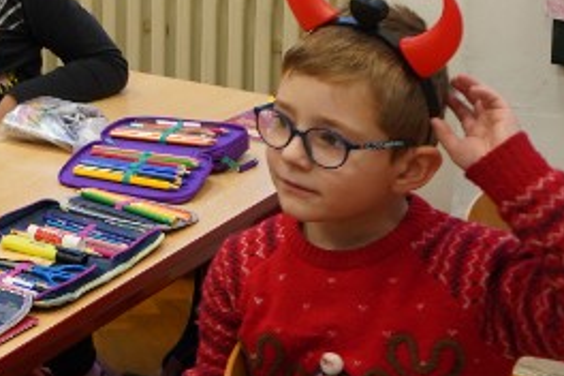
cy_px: -80
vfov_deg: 12.9
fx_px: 1614
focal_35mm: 103
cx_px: -182
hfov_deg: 18.4
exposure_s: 1/160
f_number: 4
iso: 800
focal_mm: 34
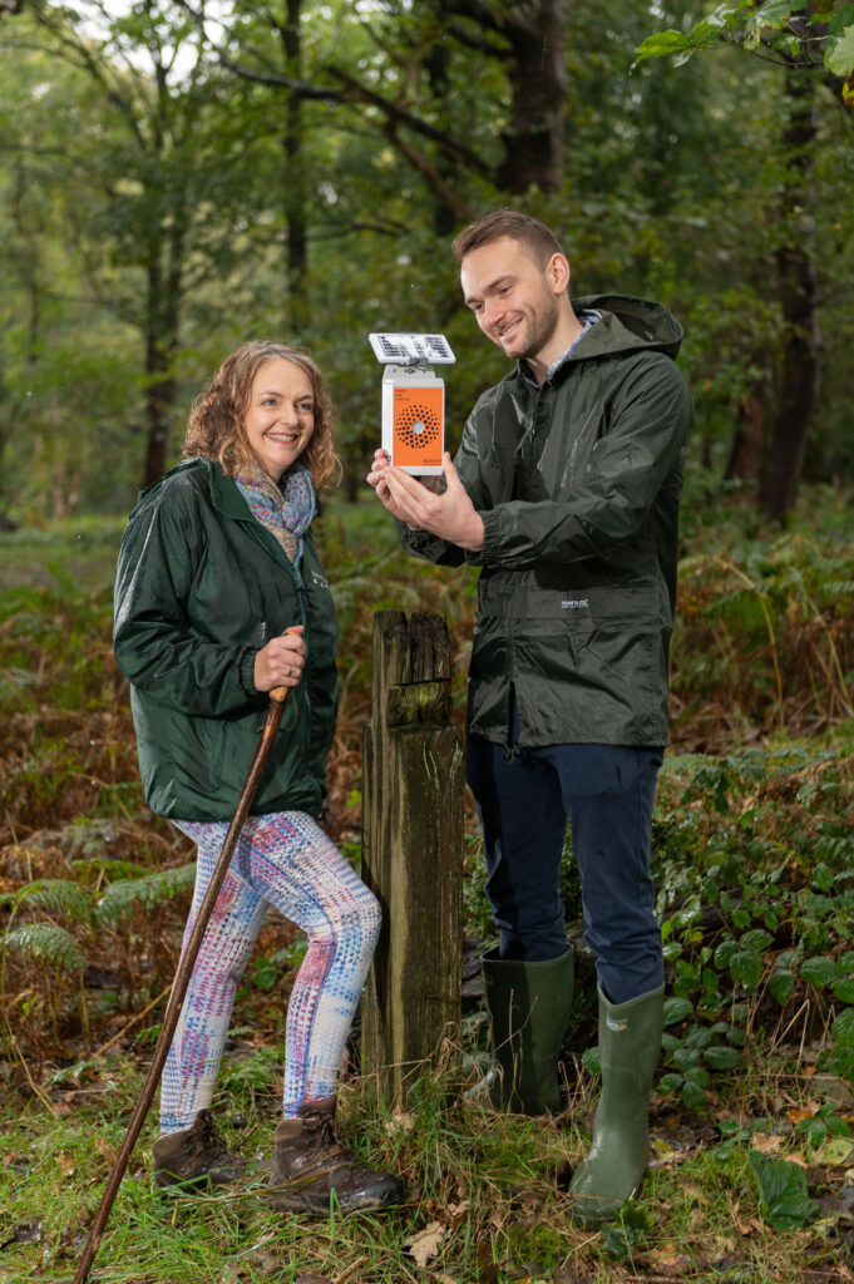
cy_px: 642
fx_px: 2210
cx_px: 427
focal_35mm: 62
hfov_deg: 21.9
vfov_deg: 32.4
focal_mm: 62
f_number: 4
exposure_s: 1/125
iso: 1250
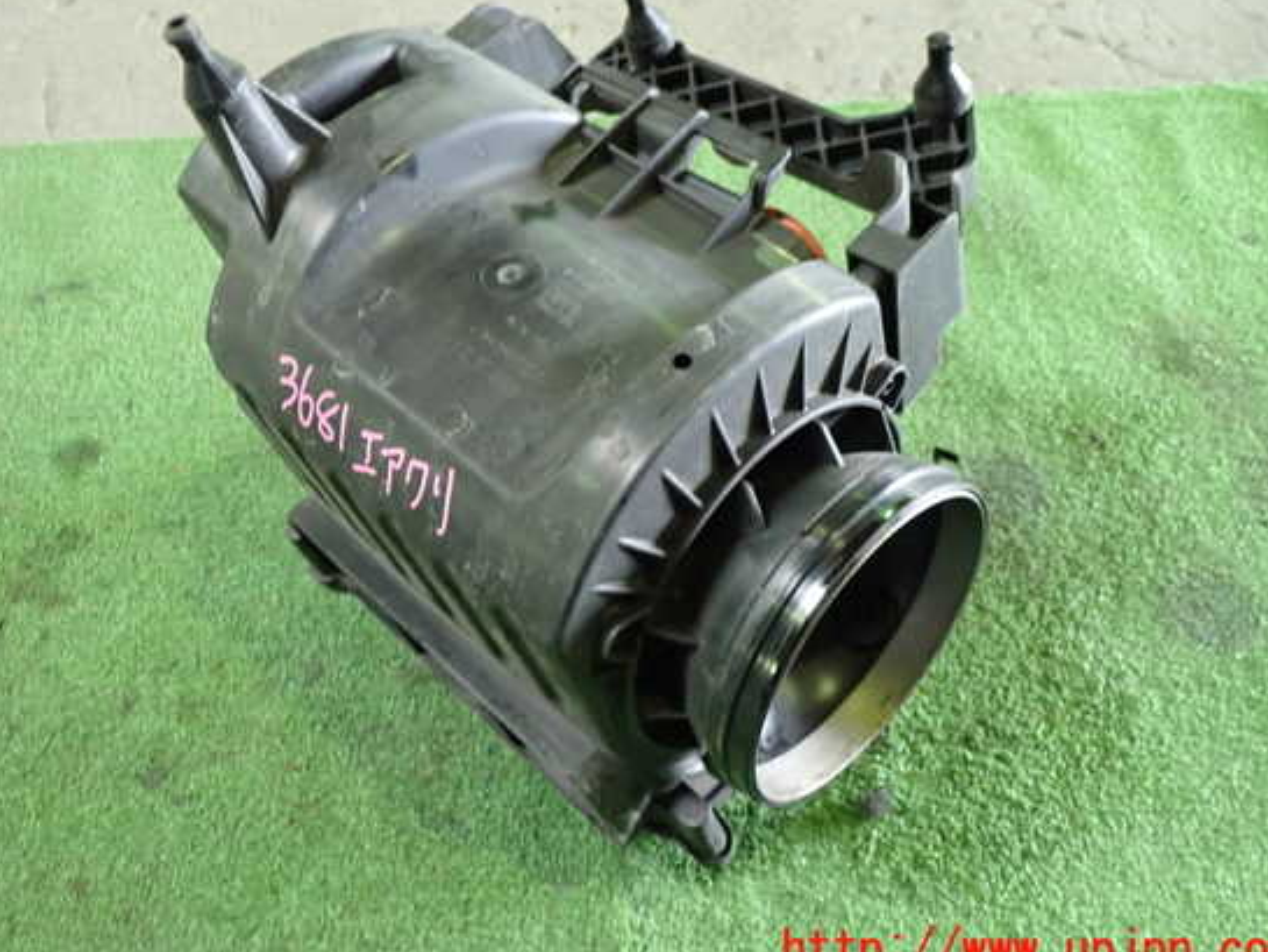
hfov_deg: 55.3
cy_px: 456
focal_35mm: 33
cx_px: 610
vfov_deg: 43.0
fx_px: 1209
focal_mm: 5.4
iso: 640
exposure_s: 1/30
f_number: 2.3
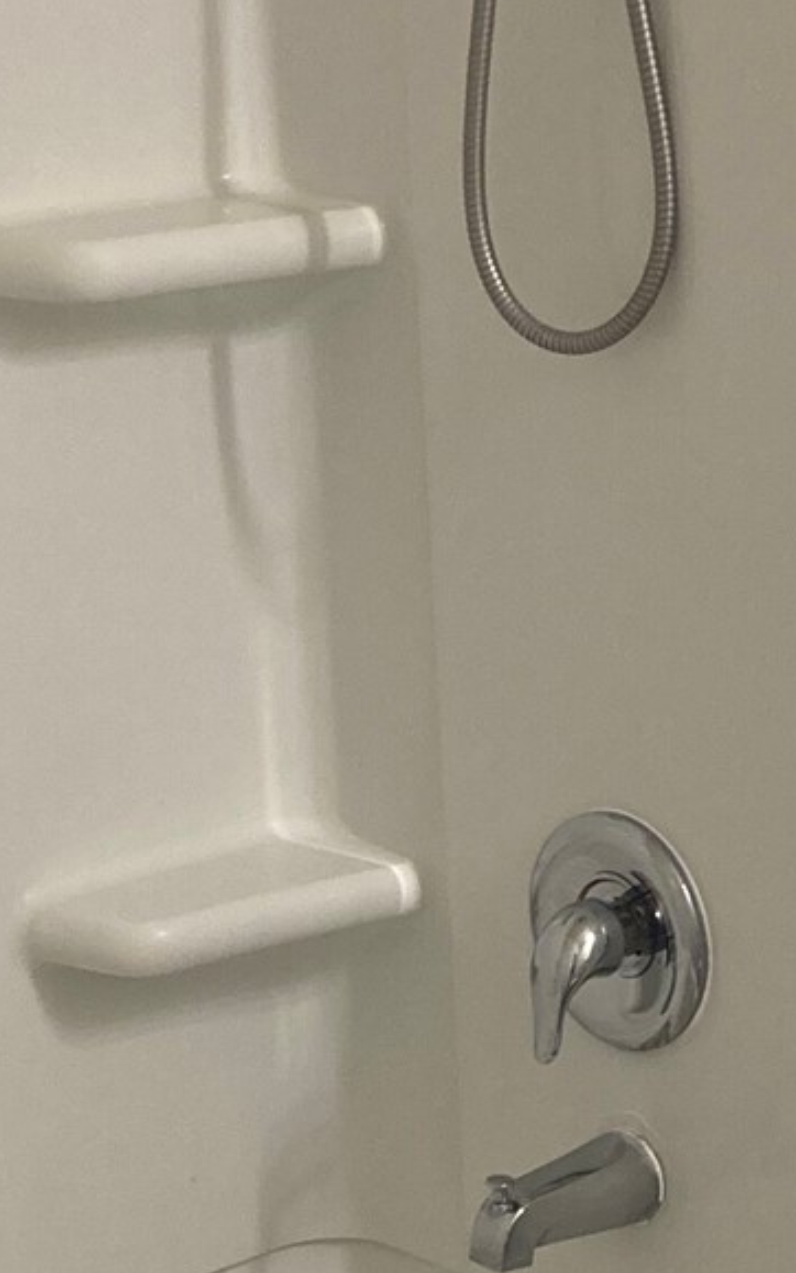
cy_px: 875
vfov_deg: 19.7
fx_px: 3644
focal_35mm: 105
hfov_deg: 12.5
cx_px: 501
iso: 80
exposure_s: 1/60
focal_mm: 3.99
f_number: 1.8
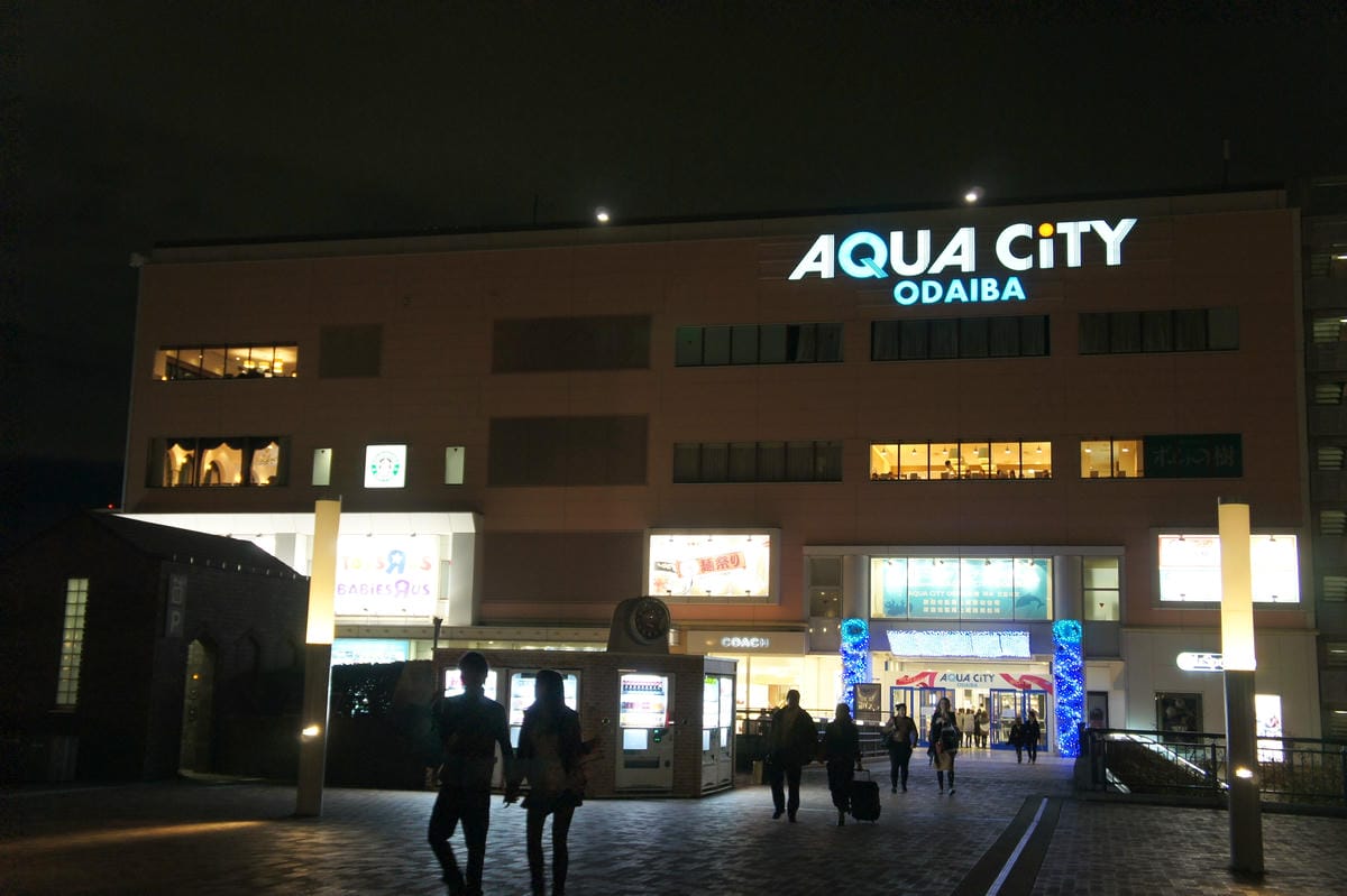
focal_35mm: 40
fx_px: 1496
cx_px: 674
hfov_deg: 48.5
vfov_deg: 33.4
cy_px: 448
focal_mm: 27
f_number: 4
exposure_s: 1/50
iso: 2500
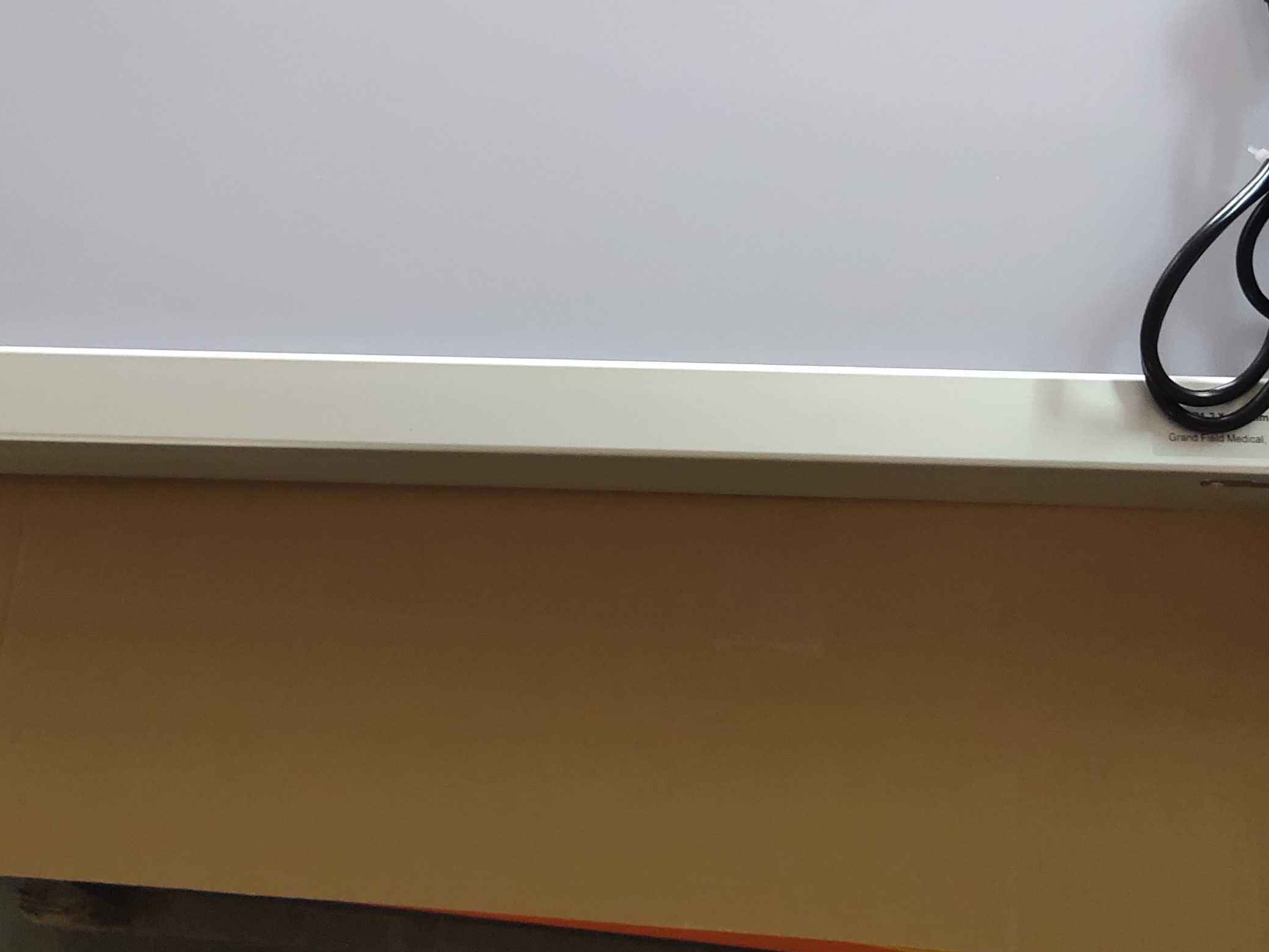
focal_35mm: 56
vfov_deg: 25.3
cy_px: 88
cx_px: 585
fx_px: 2053
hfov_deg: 34.3
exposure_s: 1/50
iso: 429
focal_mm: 4.27
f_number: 1.8
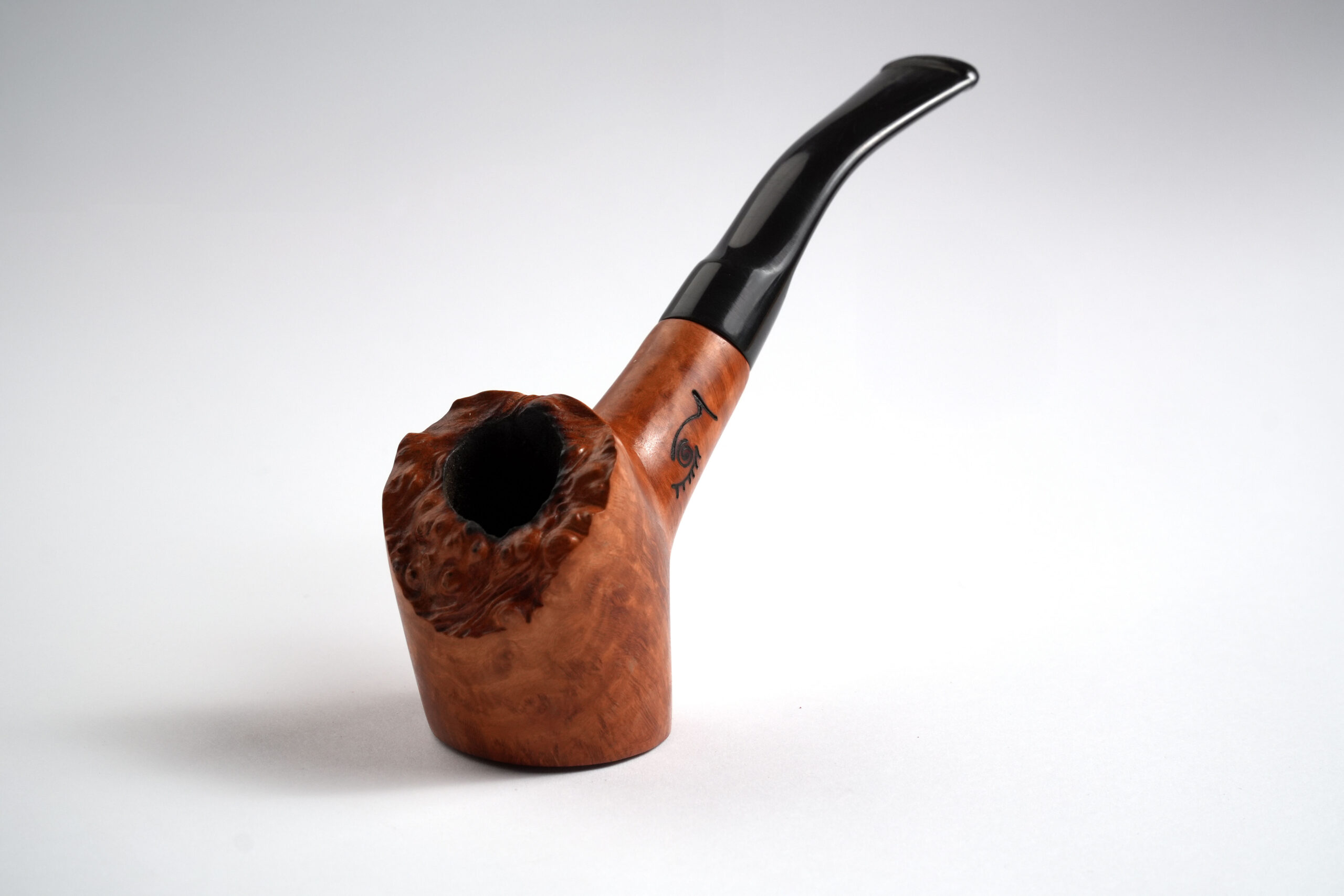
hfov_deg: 13.0
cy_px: 448
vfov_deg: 8.7
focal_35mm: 158
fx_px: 5880
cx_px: 672
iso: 200
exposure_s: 1/200
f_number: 10
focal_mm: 105
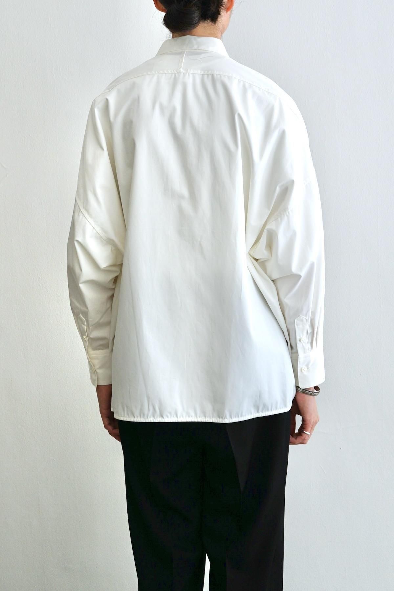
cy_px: 296
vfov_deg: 35.6
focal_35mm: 56
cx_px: 197
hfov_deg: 24.2
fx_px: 919
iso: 320
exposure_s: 1/160
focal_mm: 56
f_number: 5
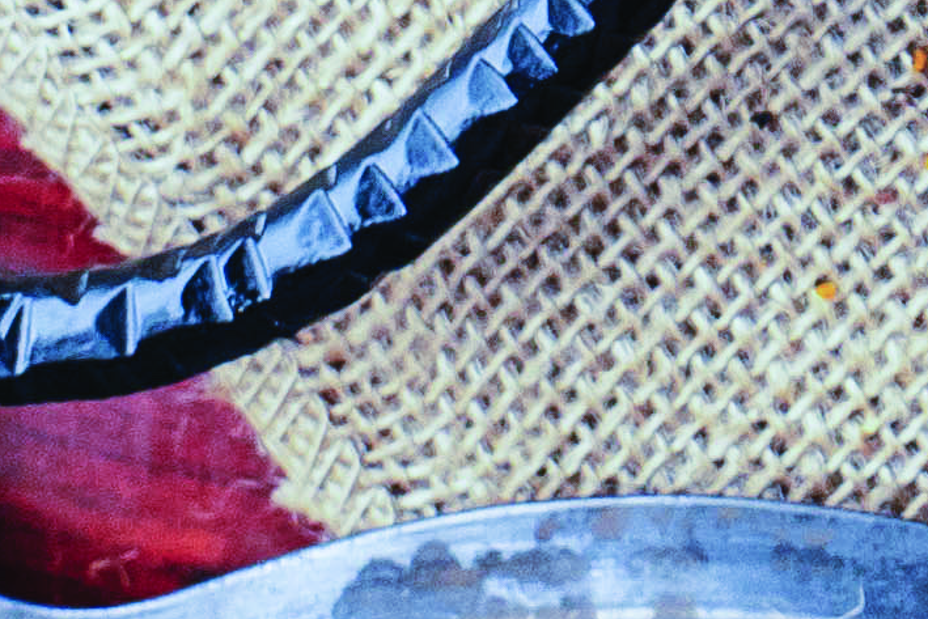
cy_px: -1230
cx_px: 2529
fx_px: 6033
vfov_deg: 5.5
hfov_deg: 7.9
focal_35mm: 234
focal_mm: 24
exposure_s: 1/125
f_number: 4
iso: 500
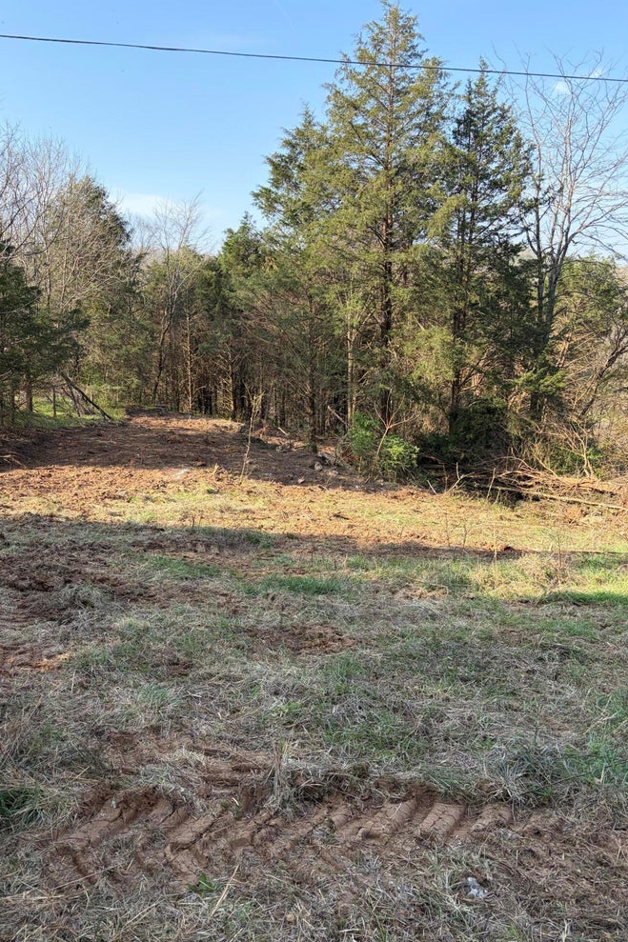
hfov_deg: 46.2
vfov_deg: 65.5
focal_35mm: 28
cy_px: 482
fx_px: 733
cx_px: 268
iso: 50
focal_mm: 5.96
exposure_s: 1/1064
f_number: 1.6
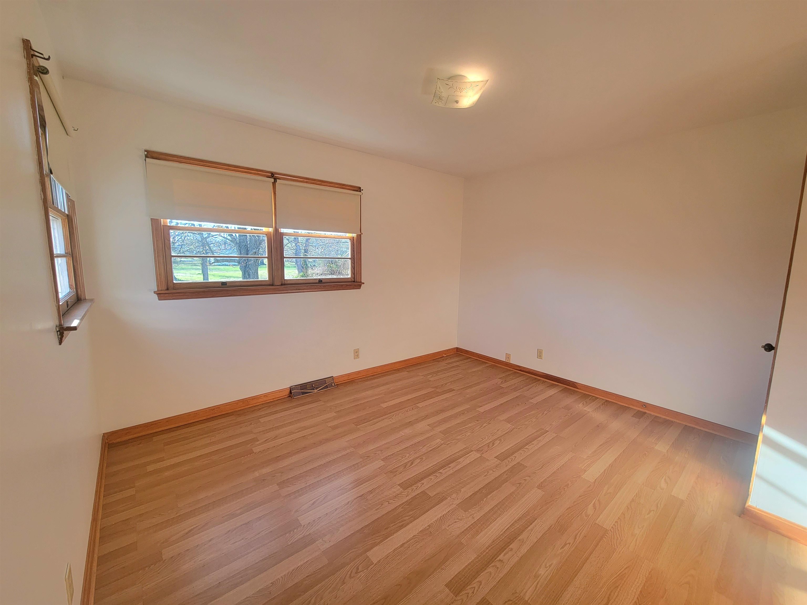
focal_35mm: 13
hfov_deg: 106.2
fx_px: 303
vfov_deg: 89.9
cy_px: 302
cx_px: 404
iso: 64
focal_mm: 2.2
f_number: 2.2
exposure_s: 1/120
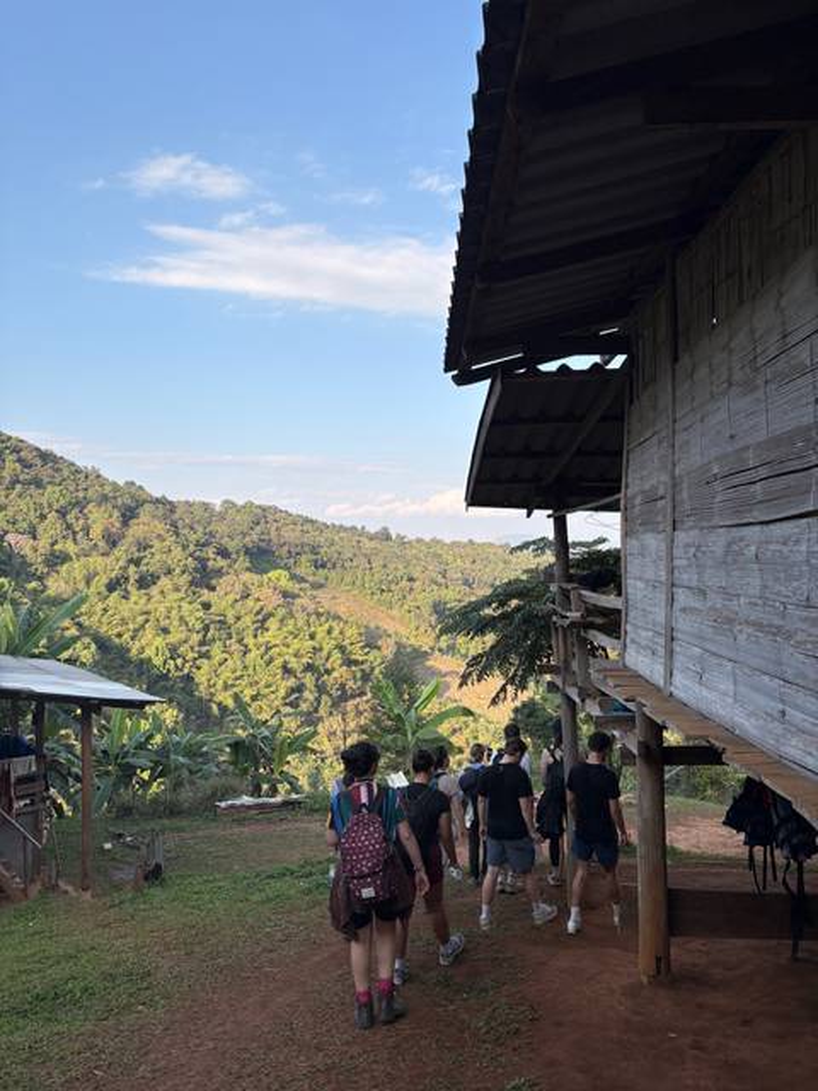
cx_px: 409
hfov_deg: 53.1
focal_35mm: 26
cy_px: 546
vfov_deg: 67.3
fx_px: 819
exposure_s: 1/1393
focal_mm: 5.96
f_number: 1.6
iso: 50
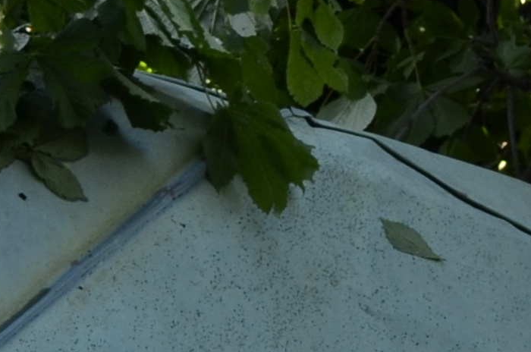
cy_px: 511
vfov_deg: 7.1
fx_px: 2797
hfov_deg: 9.1
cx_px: -982
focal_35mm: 190
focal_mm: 18
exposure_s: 1/125
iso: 280
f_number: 5.6
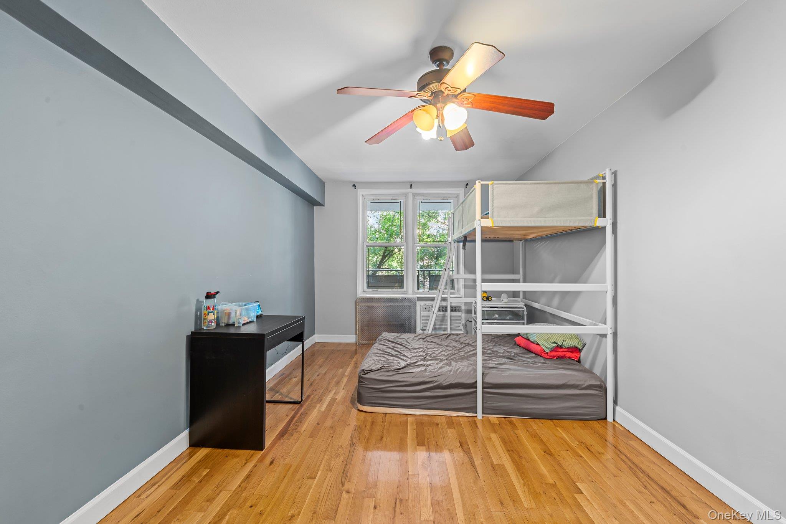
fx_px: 306
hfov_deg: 104.3
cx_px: 393
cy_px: 262
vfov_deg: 81.2
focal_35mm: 14
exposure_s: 4
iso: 250
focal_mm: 14
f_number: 10
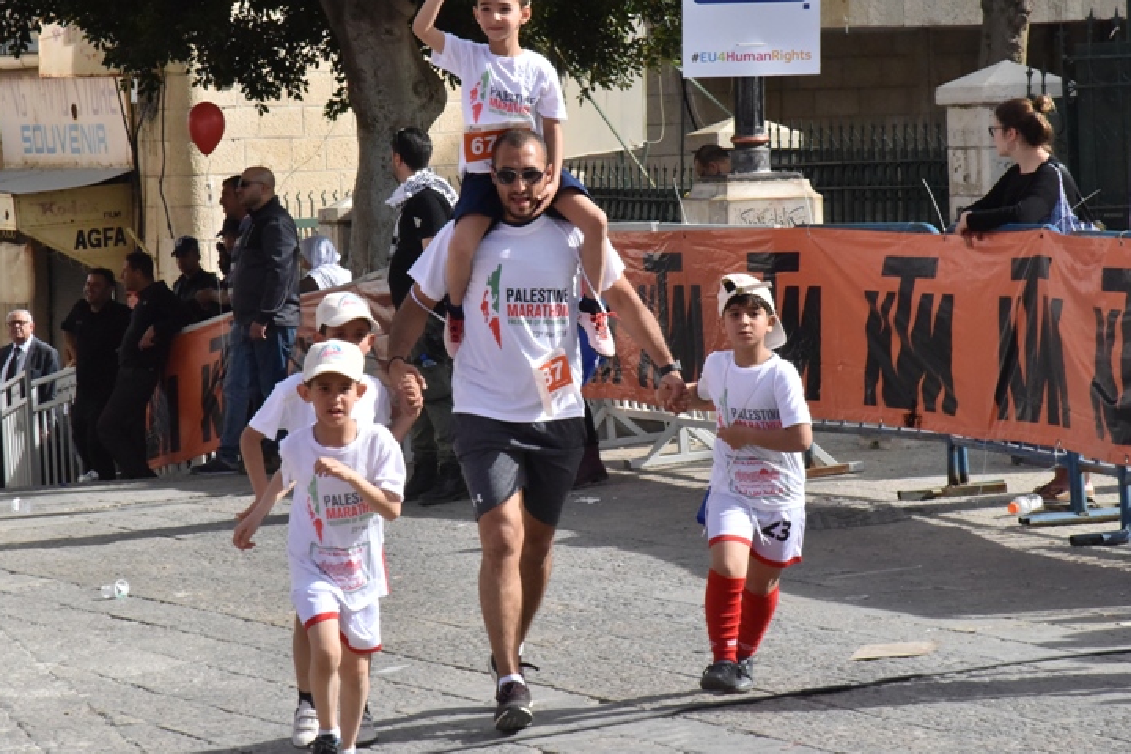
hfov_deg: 12.0
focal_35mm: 171
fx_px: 5371
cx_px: 533
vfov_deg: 8.0
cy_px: 249
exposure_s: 1/1250
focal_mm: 120
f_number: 18
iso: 2500
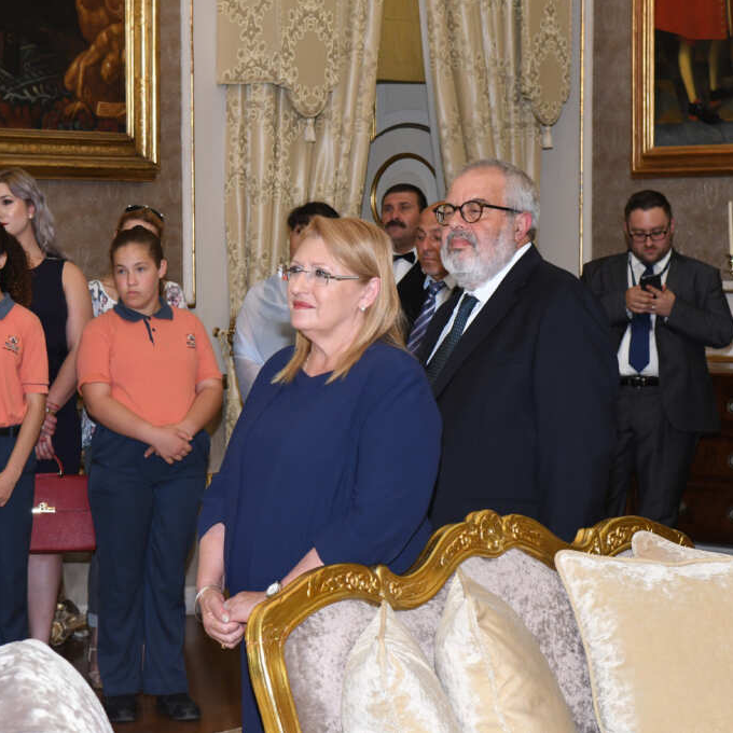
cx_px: 238
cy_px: 366
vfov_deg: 16.5
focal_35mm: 106
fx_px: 2531
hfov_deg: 16.4
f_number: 8
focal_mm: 55
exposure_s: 1/60
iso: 1250
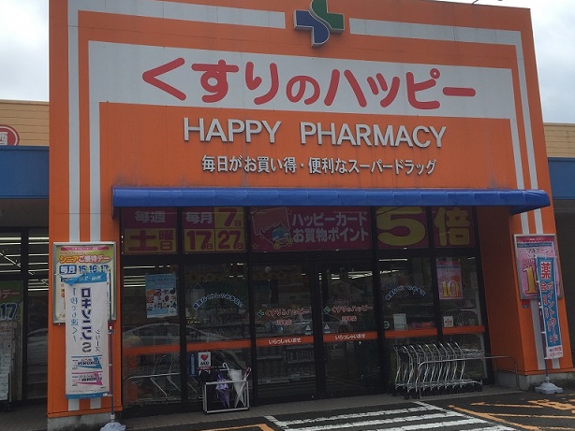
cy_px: 216
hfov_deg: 50.1
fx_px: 615
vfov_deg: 38.7
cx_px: 286
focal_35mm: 37
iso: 32
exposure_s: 1/2083
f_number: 2.2
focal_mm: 4.15
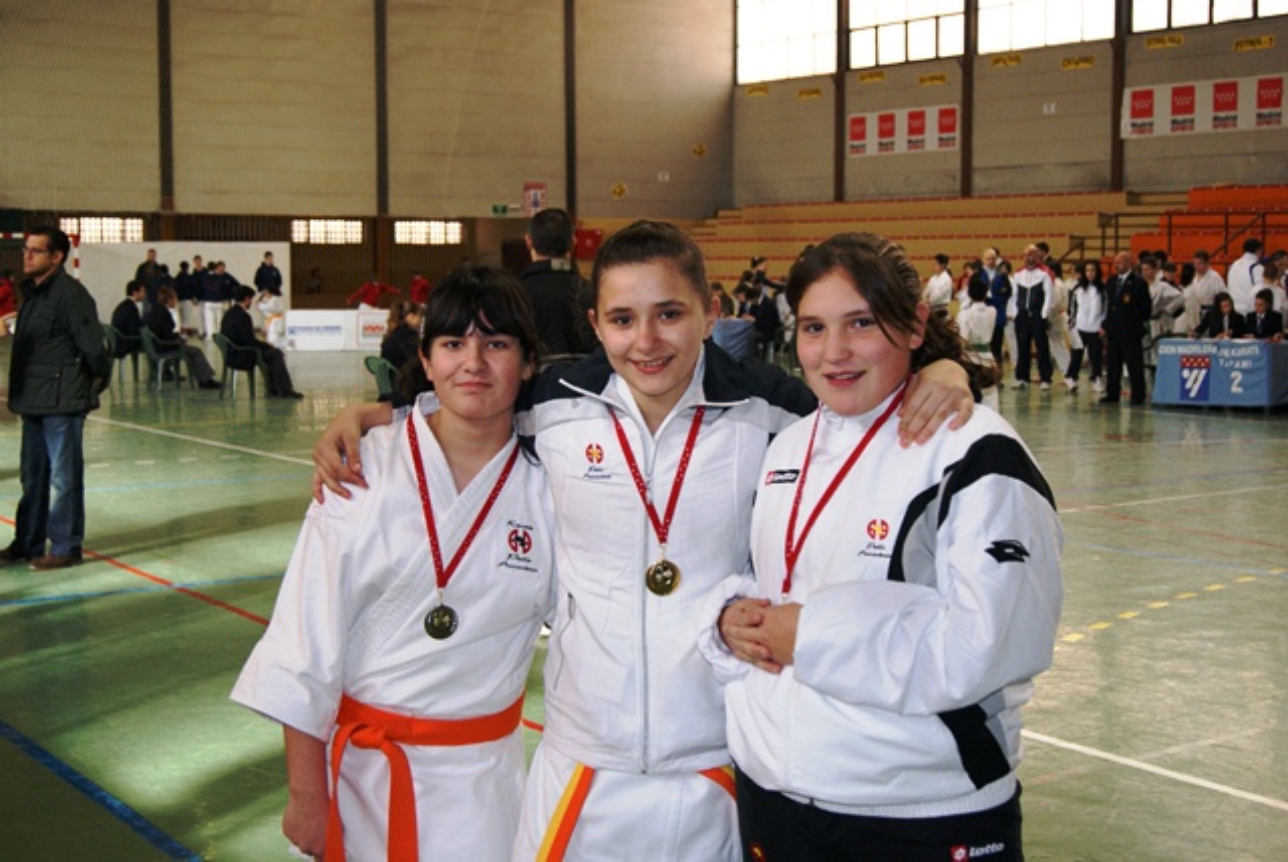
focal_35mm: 52
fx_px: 1880
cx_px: 644
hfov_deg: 37.8
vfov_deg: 25.8
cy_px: 431
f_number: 4.5
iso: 400
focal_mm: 35
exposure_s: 1/80
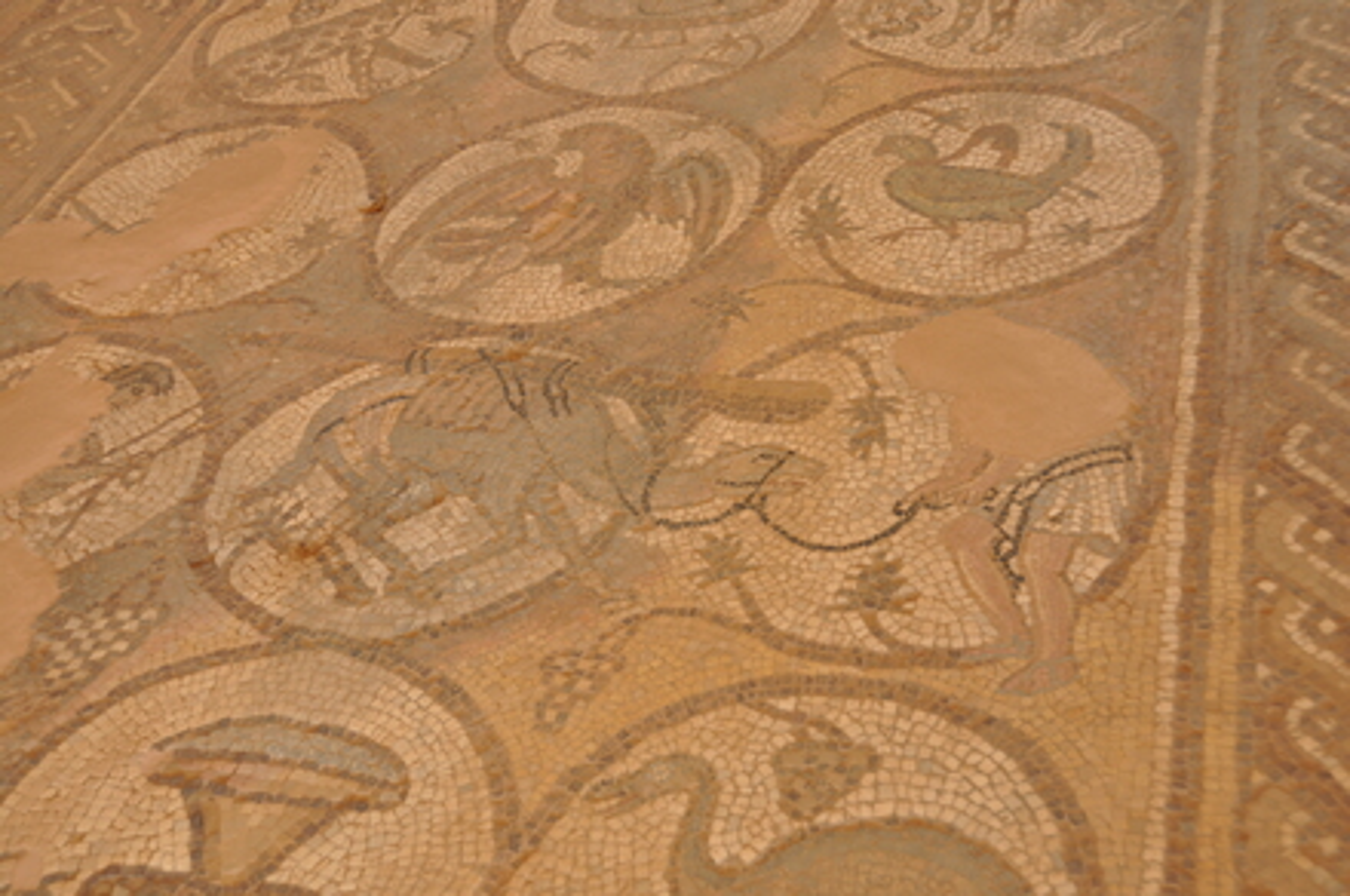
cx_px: 675
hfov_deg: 41.2
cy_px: 448
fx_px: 1797
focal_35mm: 48
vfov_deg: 28.0
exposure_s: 1/125
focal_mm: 32
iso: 200
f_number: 5.6
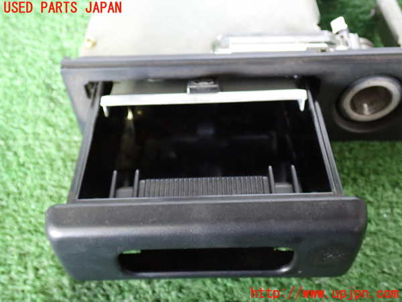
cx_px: 201
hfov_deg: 49.0
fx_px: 441
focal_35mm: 38
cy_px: 151
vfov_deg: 37.7
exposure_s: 1/20
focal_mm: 6.83
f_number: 2.7
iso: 800
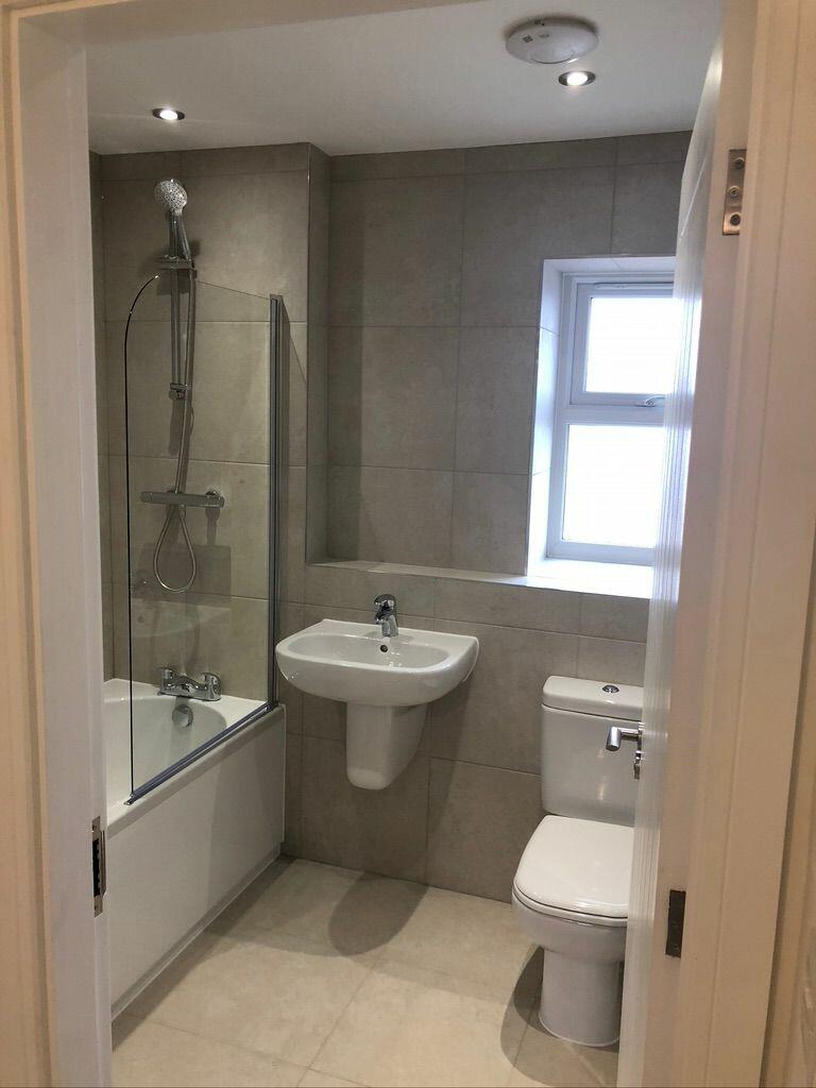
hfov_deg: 49.7
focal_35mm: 28
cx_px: 408
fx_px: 880
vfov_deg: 63.4
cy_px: 544
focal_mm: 3.99
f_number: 1.8
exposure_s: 1/33
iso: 40
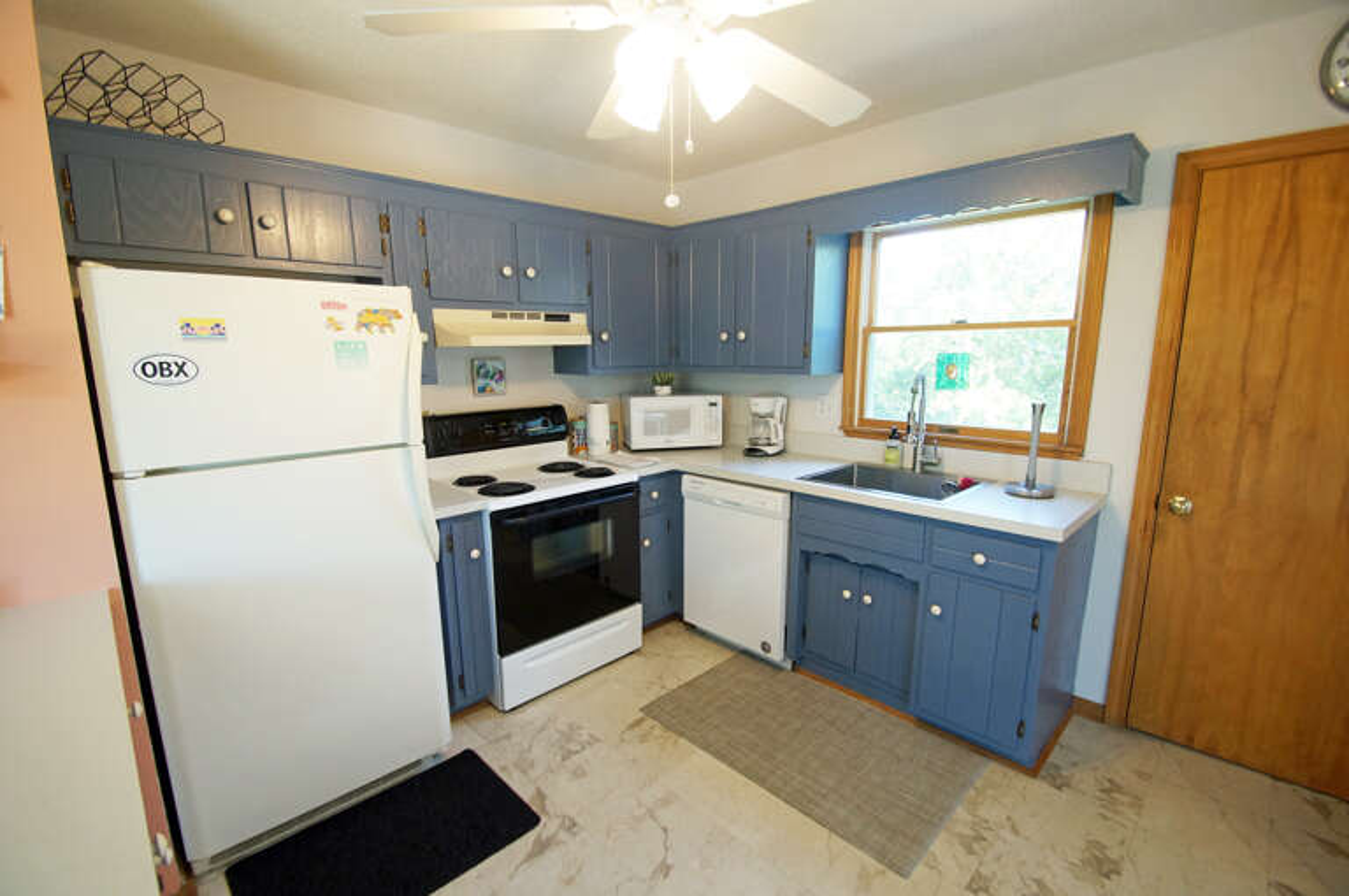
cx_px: 674
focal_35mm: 15
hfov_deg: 100.5
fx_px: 561
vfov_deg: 77.2
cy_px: 448
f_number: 4
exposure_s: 1/60
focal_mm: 10
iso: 500
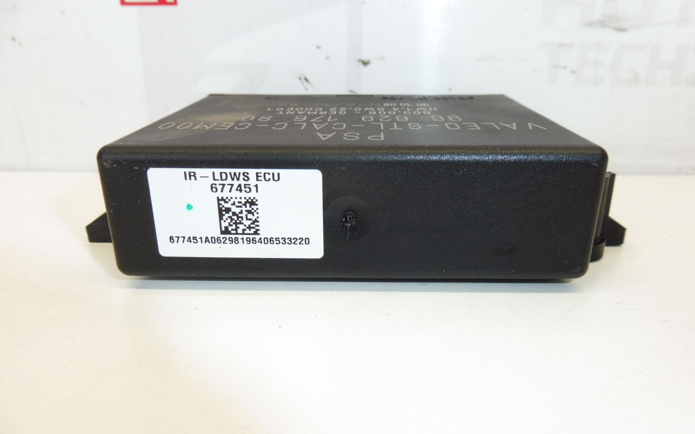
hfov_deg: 68.4
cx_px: 349
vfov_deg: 46.0
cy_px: 237
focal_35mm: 27
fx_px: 511
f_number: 4
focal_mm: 4.4
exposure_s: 1/100
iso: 200
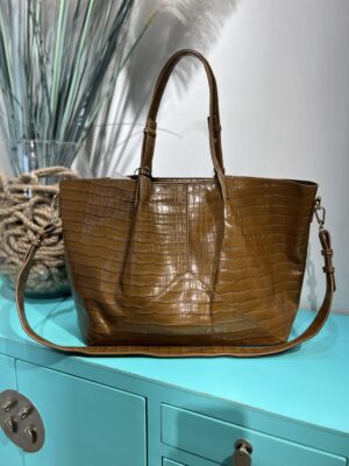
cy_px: 233
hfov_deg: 53.1
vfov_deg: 67.3
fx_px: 350
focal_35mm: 26
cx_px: 174
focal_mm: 5.7
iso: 32
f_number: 1.5
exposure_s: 1/100
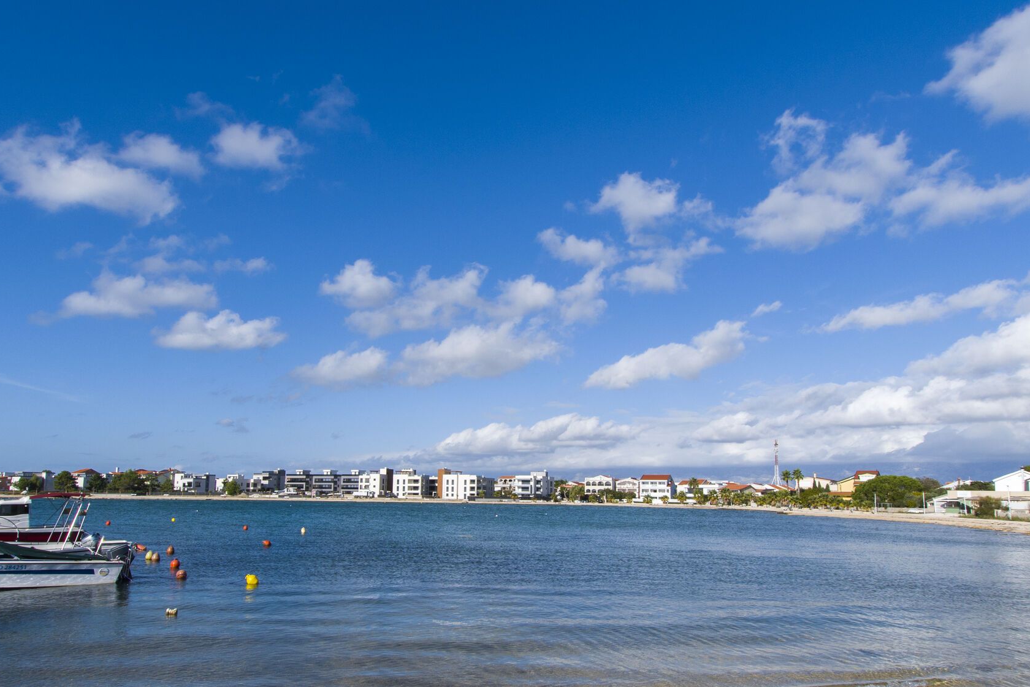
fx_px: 715
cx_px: 506
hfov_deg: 71.5
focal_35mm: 25
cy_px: 406
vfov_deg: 51.0
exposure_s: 1/400
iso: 100
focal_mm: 10
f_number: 10
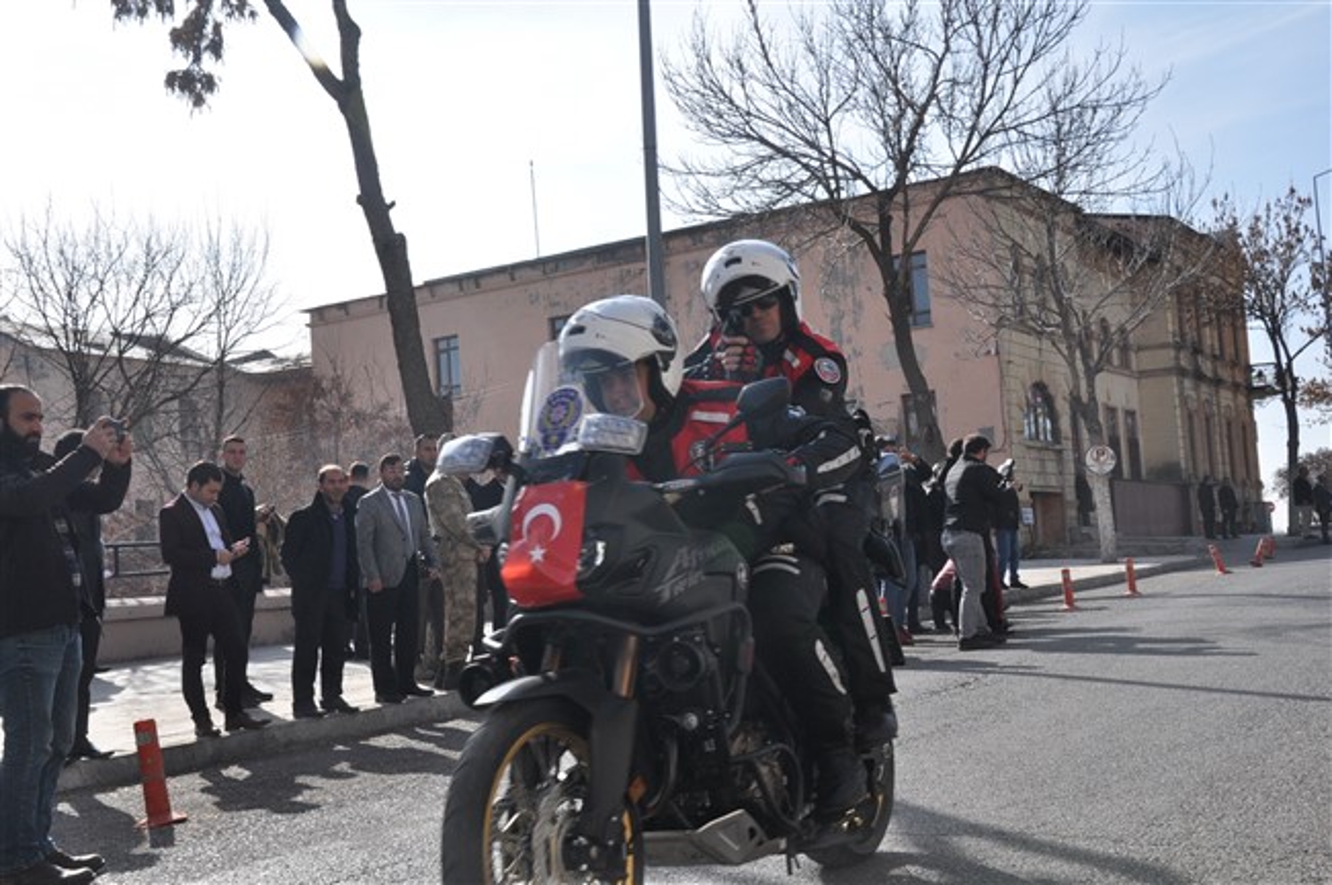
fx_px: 1552
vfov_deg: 31.8
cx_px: 666
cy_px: 442
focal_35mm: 42
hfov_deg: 46.4
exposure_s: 1/500
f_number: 11
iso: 500
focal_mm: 28
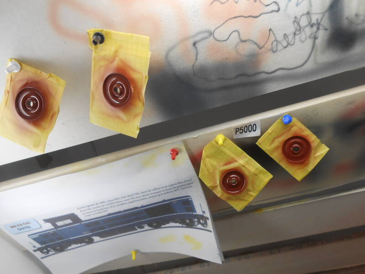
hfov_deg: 67.3
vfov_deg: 53.1
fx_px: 274
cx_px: 182
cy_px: 137
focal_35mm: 26
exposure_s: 1/100
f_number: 3.5
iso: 80
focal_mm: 4.6
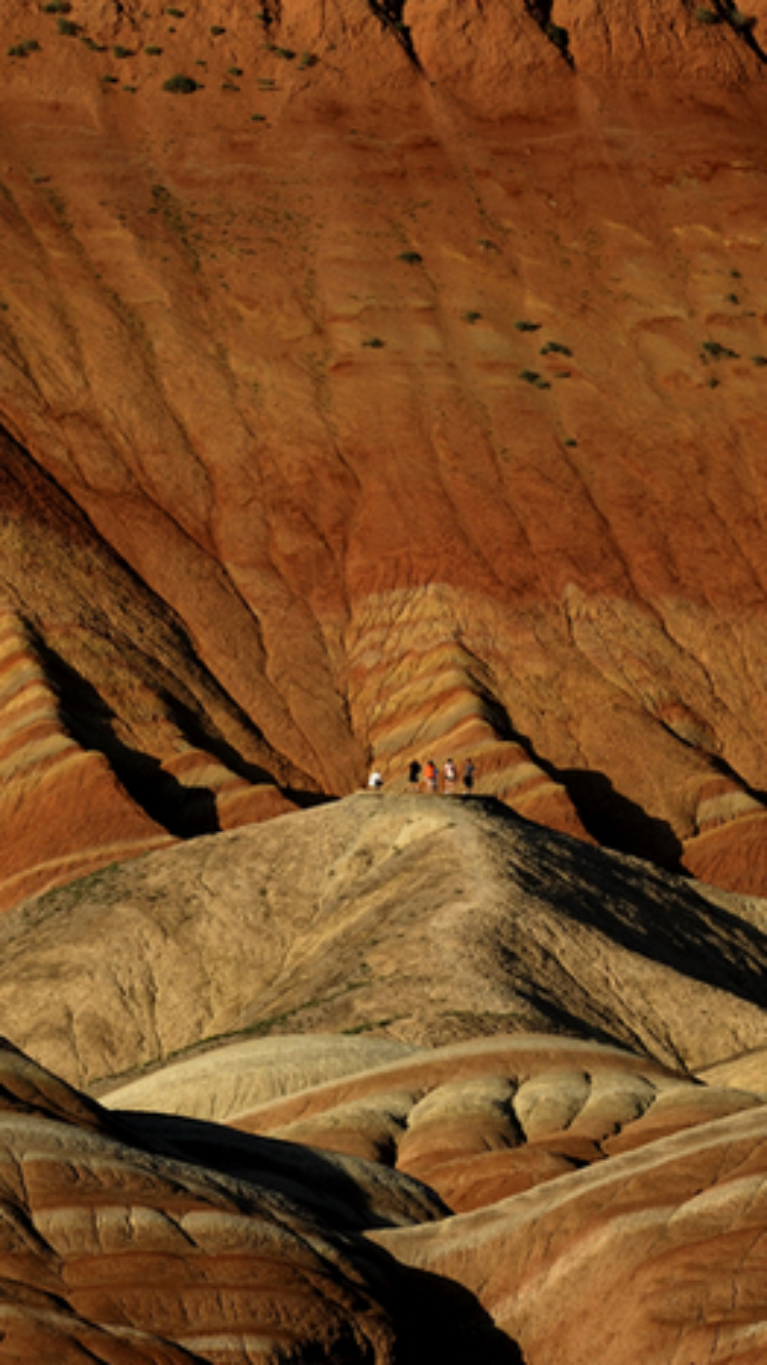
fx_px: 21991
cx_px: 23
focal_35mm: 608
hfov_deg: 2.0
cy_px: 835
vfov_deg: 3.6
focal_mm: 200
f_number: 10
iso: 100
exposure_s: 1/200
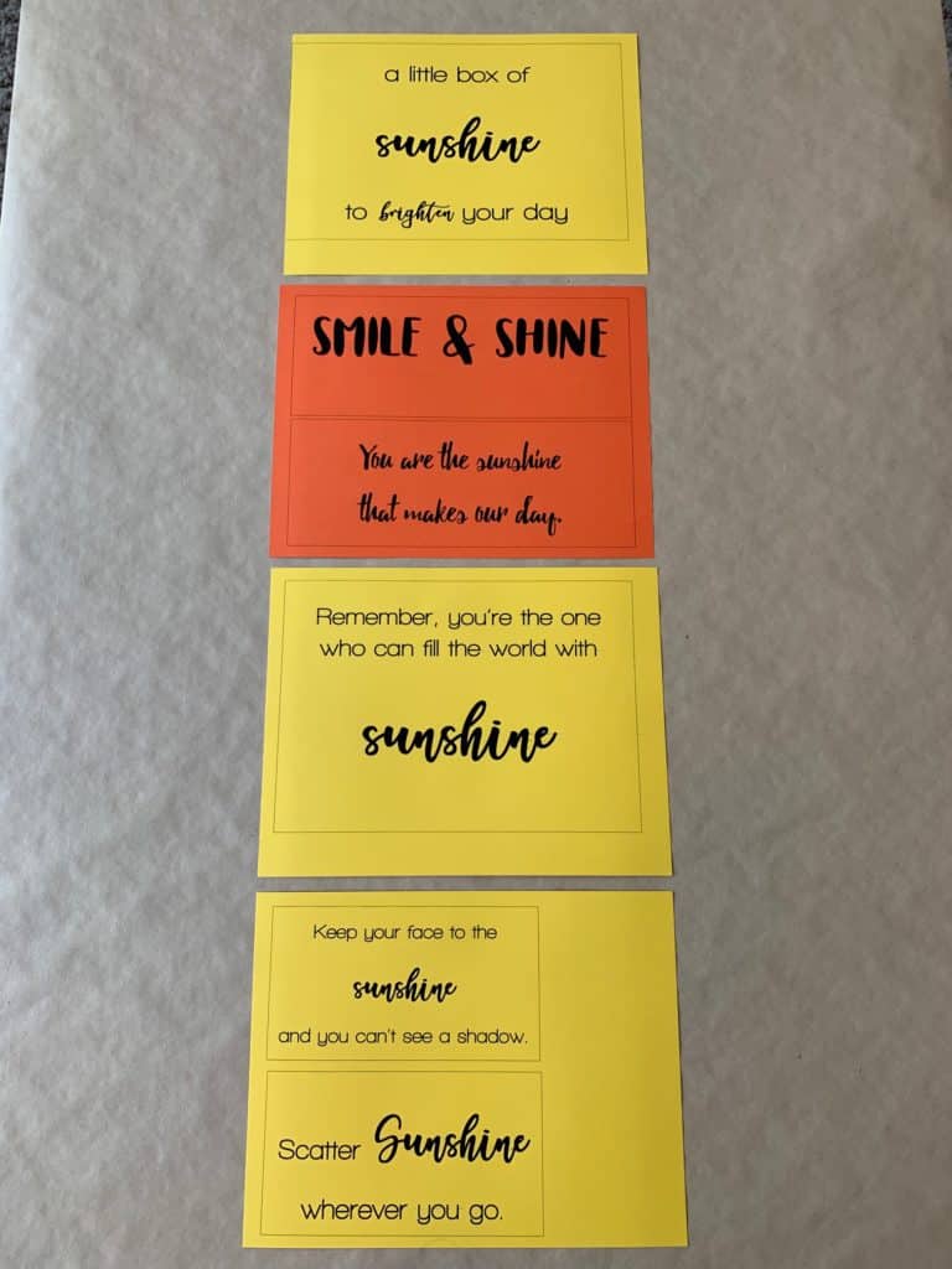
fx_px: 953
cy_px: 634
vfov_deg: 67.3
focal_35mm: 26
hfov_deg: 53.1
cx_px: 476
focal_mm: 4.25
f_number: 1.8
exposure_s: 1/121
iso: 50
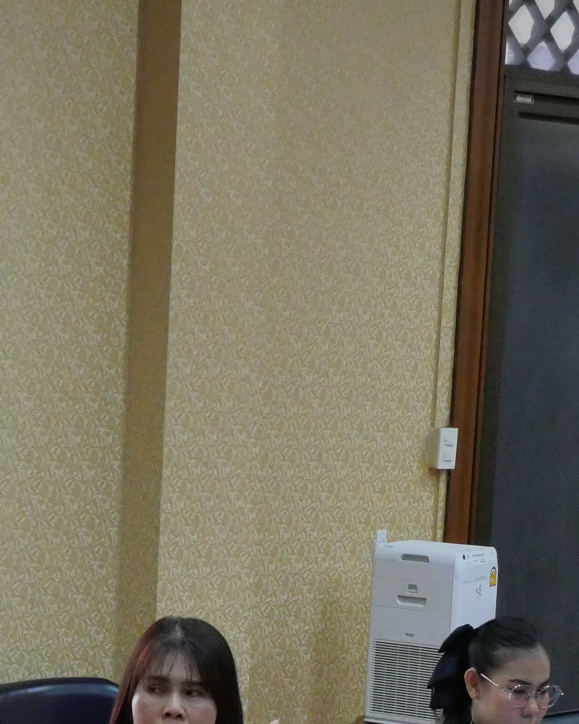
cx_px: 15
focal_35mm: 112
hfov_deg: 13.6
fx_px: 2399
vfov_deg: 16.9
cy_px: 645
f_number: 6.3
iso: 3200
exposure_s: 1/60
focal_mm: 20
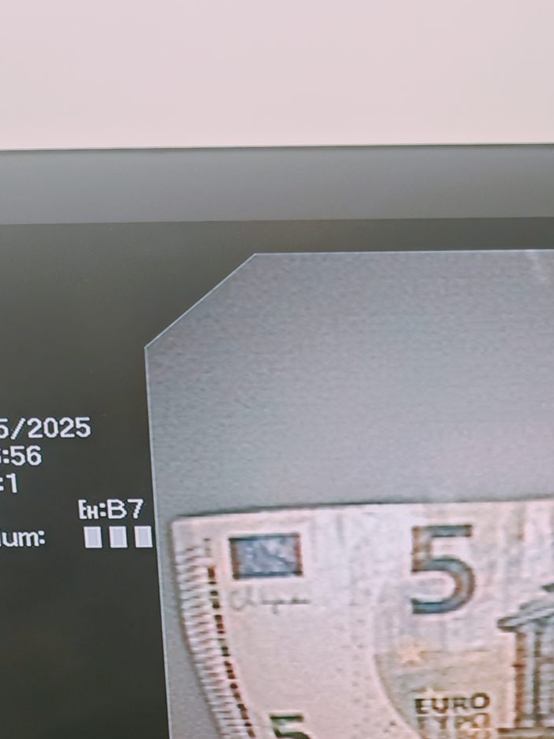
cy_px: 883
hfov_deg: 19.8
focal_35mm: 74
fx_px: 1578
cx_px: 404
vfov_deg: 24.0
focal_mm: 6.83
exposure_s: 1/100
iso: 80
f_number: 2
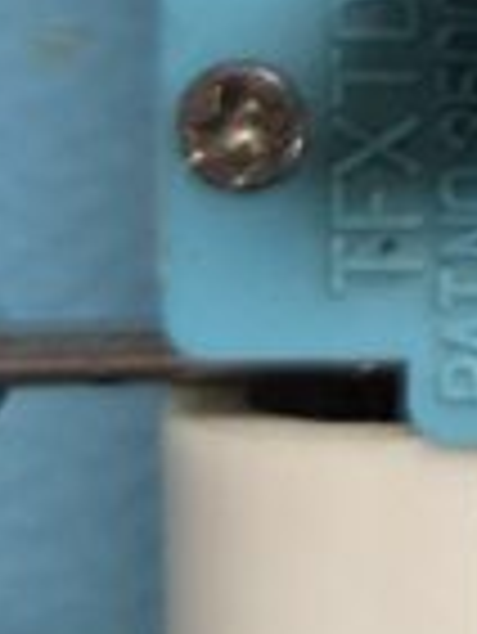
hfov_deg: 6.5
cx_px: 1683
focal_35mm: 196
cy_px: -814
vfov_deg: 9.2
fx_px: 3596
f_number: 1.73
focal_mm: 4.38
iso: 112
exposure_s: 1/50
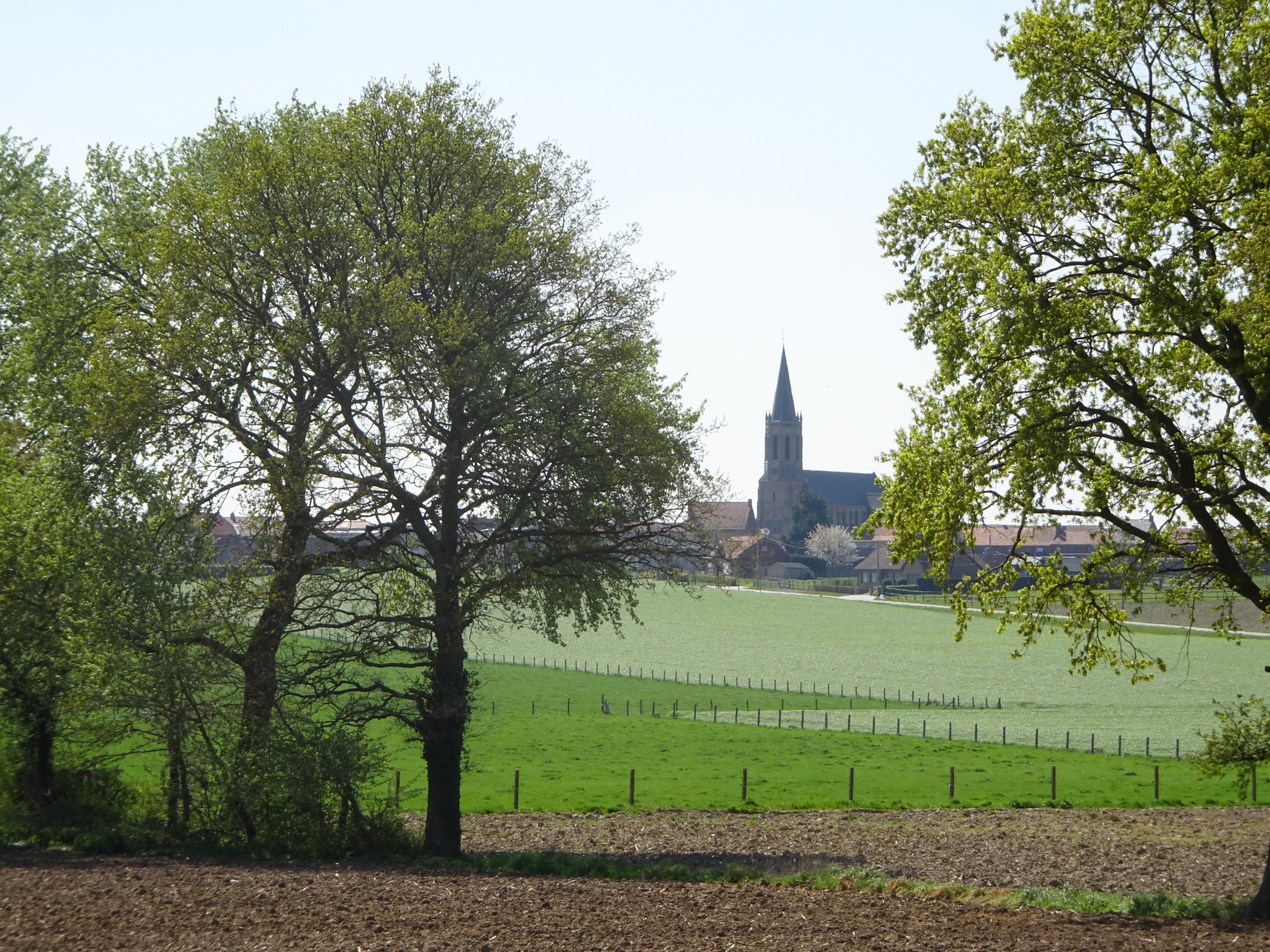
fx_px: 4954
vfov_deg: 11.0
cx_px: 651
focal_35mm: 135
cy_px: 496
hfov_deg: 14.6
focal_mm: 20.96
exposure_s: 1/400
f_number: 5.6
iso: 80
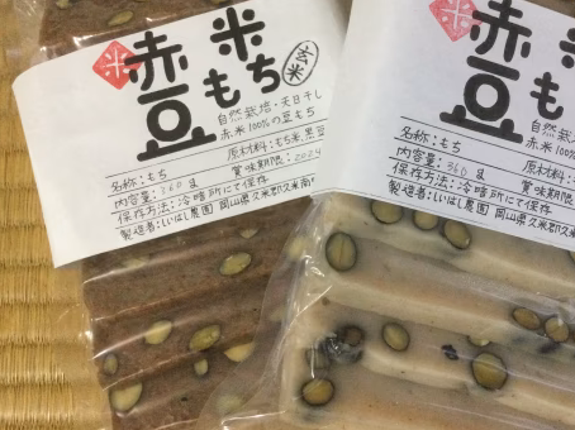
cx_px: 366
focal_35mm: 41
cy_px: 199
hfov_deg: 45.3
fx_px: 681
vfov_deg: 35.1
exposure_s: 1/17
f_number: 2.4
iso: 200
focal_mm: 3.3
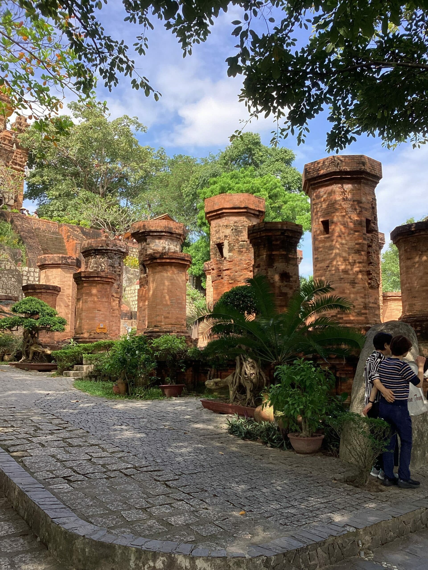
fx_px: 511
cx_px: 214
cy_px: 285
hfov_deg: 45.4
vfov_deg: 58.4
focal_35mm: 31
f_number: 2.4
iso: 25
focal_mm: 3.3
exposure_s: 1/356
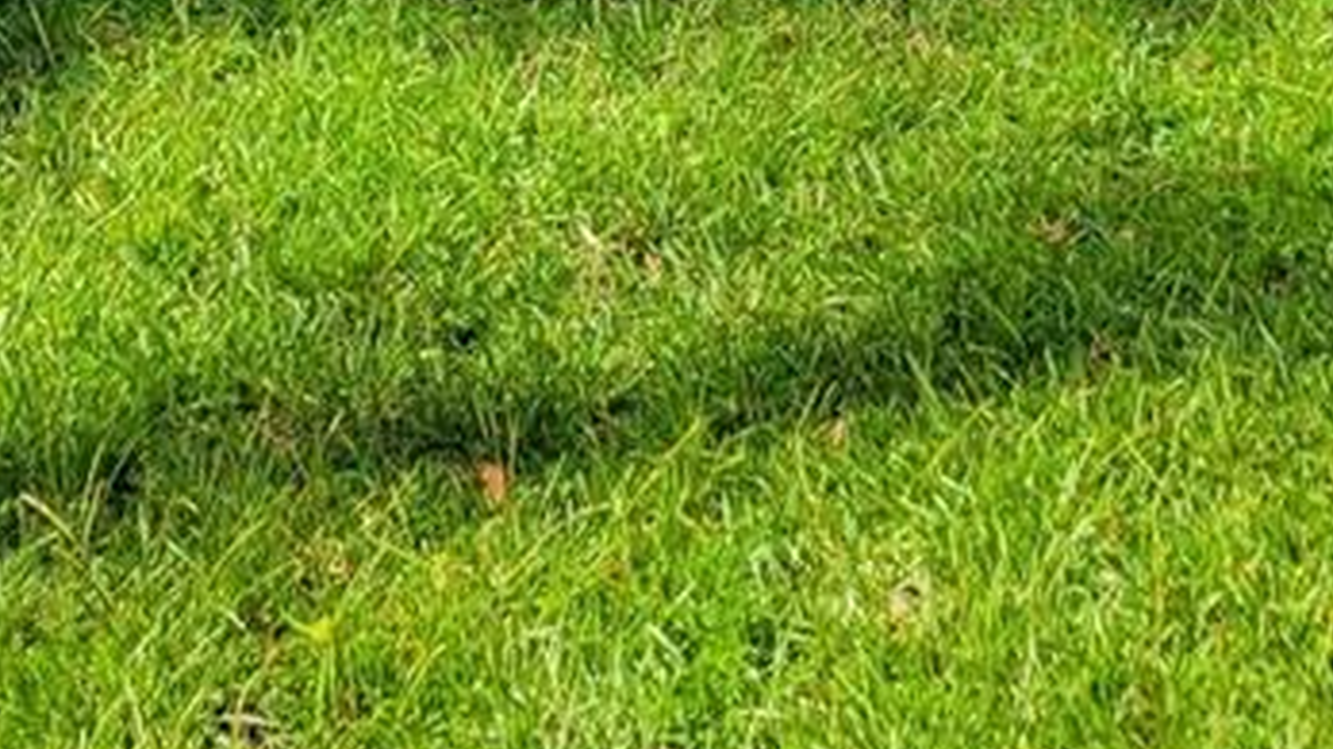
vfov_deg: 10.5
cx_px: 1037
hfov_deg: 21.6
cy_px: -1068
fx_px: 3463
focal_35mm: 98
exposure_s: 1/1248
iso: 40
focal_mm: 5.4
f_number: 1.8
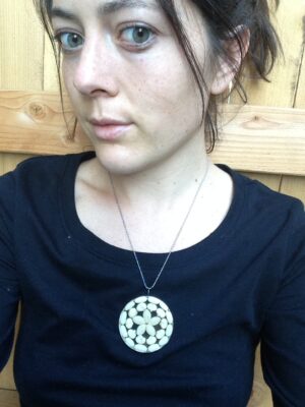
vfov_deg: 55.4
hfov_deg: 42.9
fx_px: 388
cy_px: 204
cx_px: 152
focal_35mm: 33
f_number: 2.4
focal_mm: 2.15
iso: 125
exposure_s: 1/30
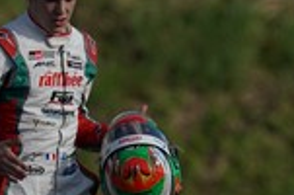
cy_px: 41
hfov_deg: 0.7
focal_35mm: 2867
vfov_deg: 0.5
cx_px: -70
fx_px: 23364
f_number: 8
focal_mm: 600
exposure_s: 1/800
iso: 200
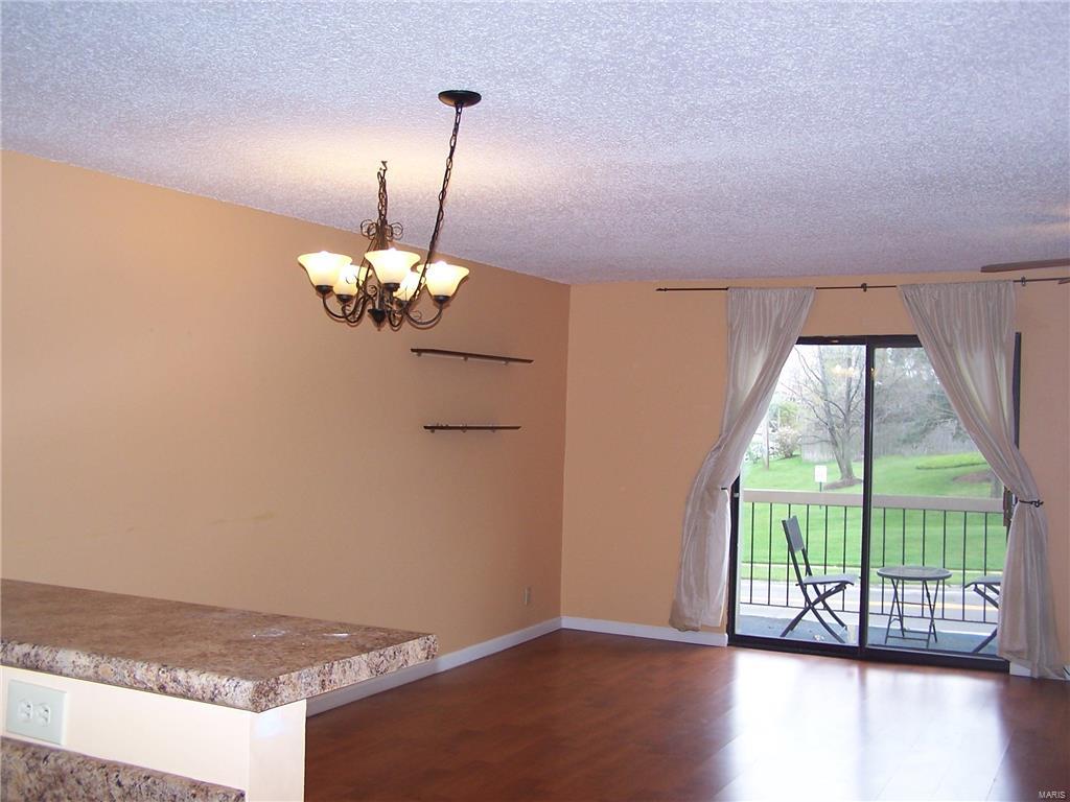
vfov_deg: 37.7
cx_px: 535
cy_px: 401
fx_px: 1175
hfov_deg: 49.0
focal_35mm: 38
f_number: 2.8
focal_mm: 6.3
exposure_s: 1/60
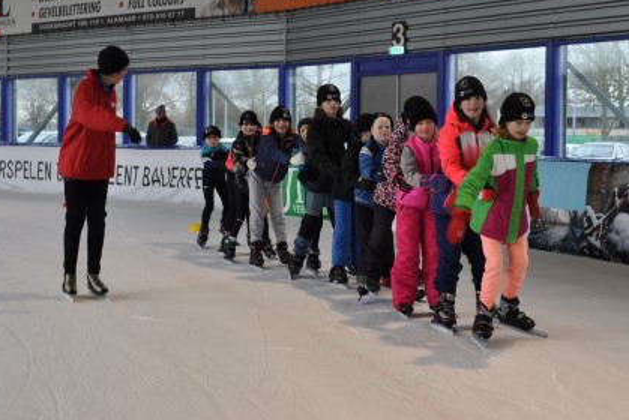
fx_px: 1084
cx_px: 358
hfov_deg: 32.3
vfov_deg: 21.9
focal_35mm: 62
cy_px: 171
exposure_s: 1/80
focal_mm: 24
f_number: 4.5
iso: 400
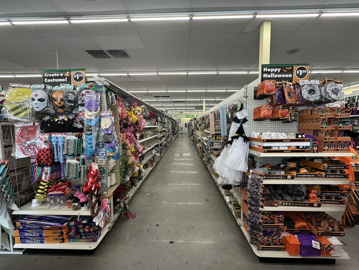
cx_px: 180
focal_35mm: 14
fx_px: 145
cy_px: 135
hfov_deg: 102.1
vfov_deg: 85.7
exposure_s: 1/120
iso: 160
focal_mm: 2.22
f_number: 2.2
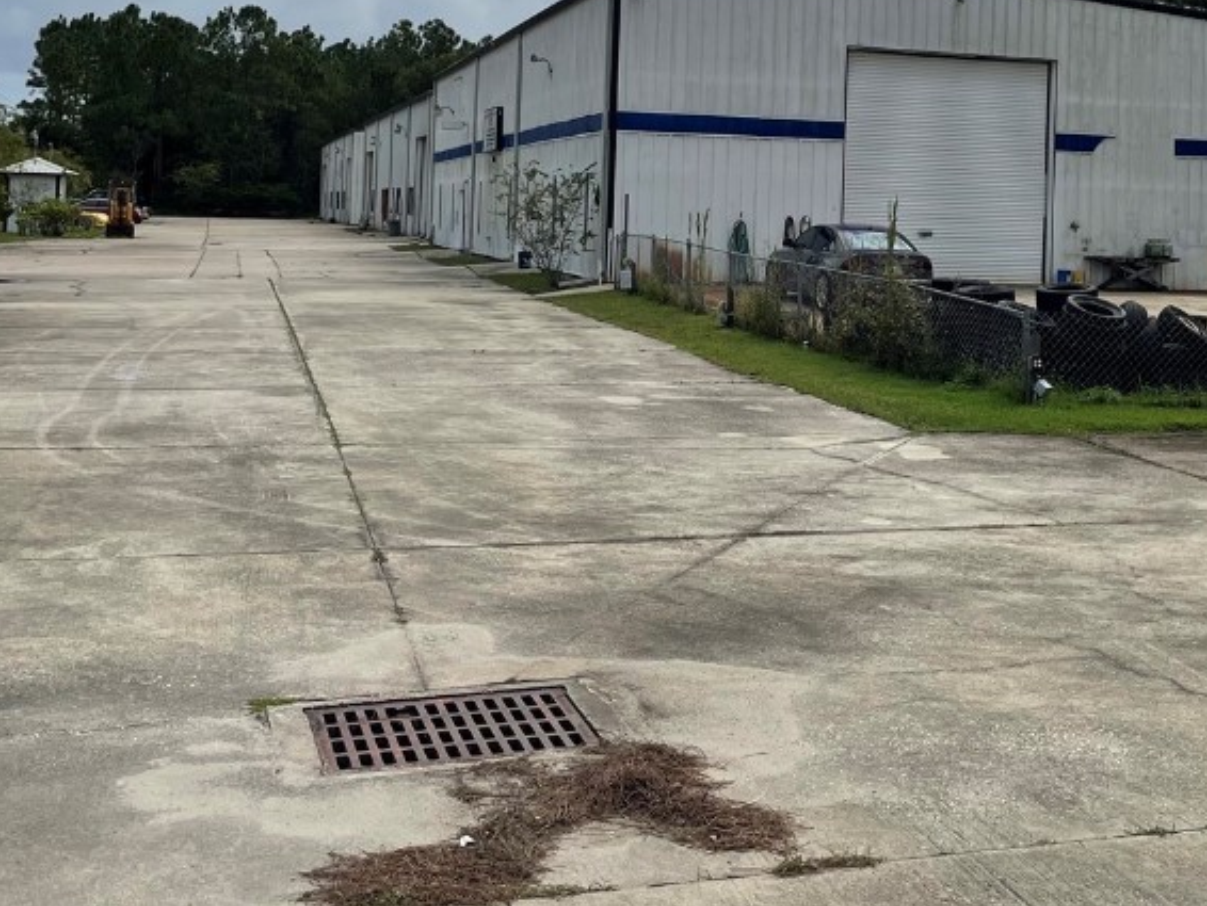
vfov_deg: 29.9
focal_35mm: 47
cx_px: 842
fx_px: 1640
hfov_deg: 39.7
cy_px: 143
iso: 32
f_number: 1.6
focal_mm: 4.2
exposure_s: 1/10753
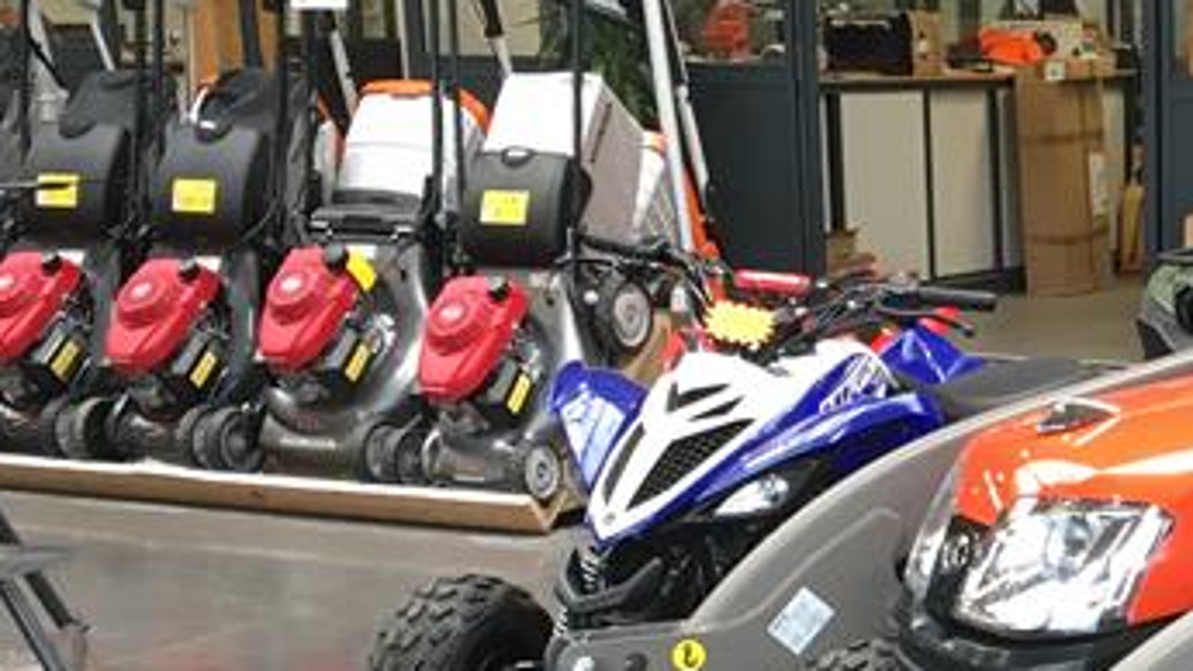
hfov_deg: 22.9
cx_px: 1352
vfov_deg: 13.5
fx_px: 2752
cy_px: 813
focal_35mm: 87
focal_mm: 4.15
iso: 50
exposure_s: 1/33
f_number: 2.2
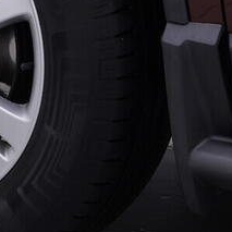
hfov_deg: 11.3
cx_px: -130
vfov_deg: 11.9
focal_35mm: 147
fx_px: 1115
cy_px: 70
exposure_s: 1/80
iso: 125
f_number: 4
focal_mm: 24
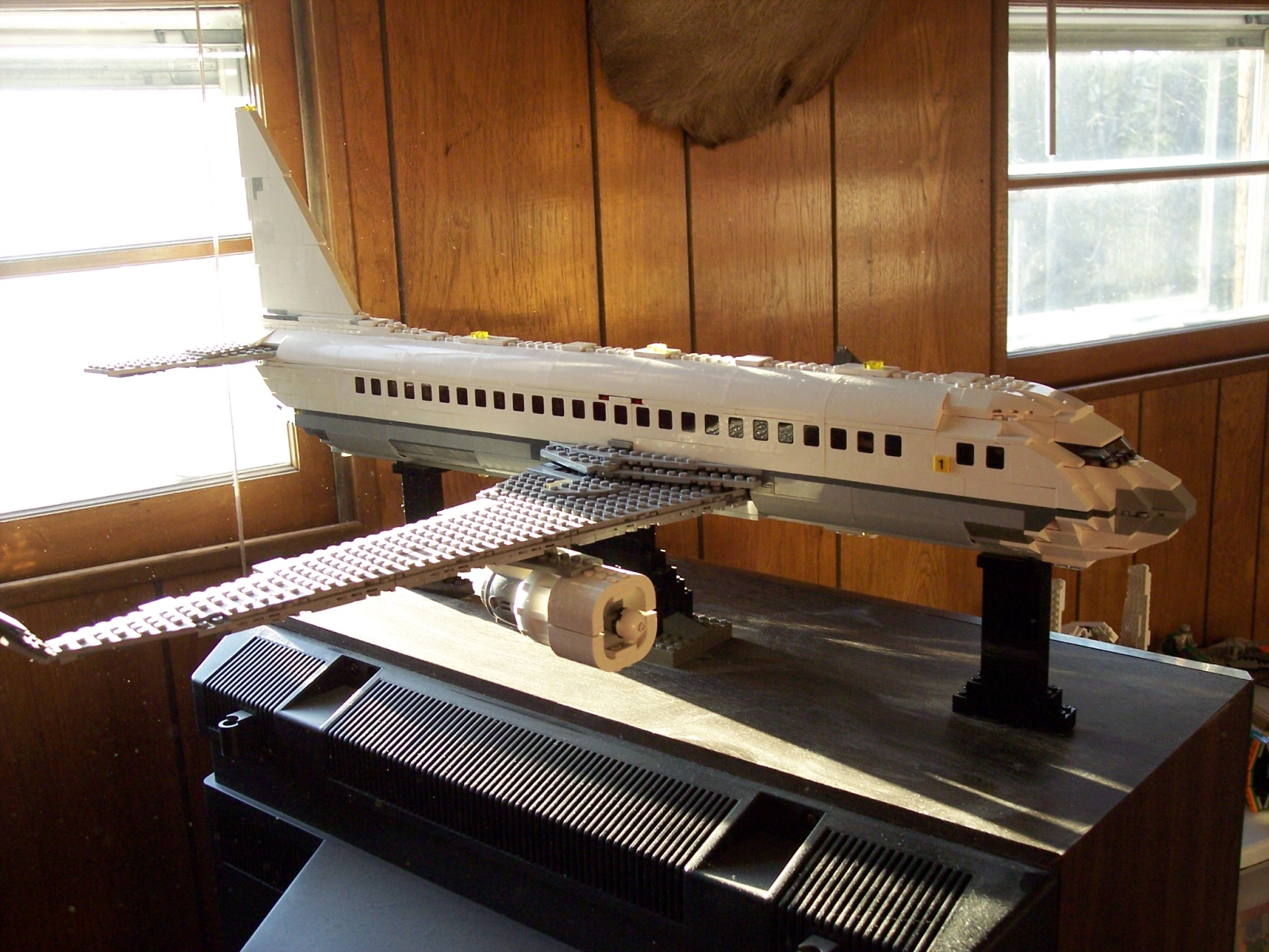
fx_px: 1430
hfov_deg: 47.9
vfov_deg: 36.8
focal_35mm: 39
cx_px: 634
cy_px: 476
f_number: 3.4
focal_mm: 8
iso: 200
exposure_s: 1/45
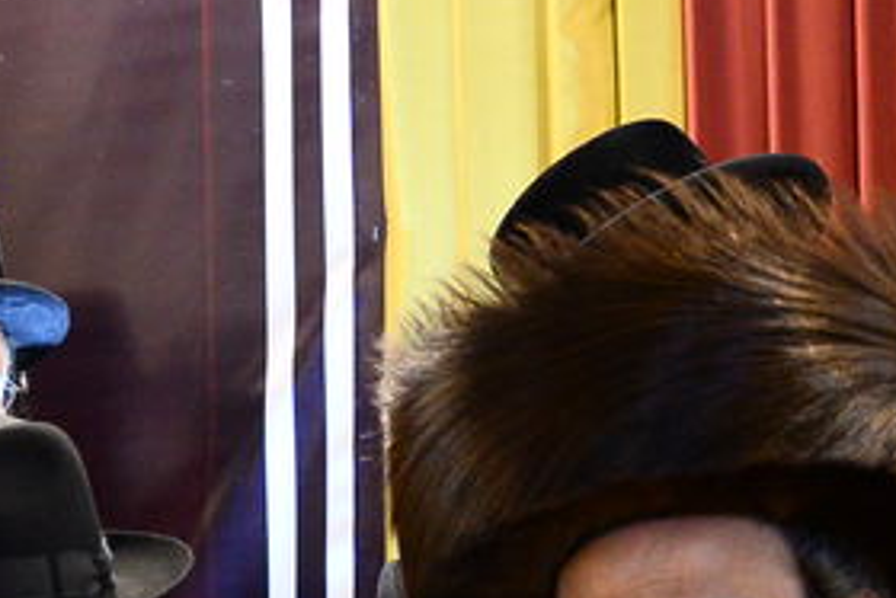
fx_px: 2988
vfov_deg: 11.1
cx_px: -918
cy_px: 801
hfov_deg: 14.2
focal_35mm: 120
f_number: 2.8
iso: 2500
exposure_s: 1/80
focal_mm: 24
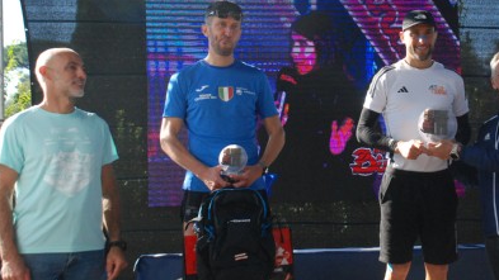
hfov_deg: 27.1
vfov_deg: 15.7
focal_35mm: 77
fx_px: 1019
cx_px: 378
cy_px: 111
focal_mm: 32
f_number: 4.5
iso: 1000
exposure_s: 1/1000
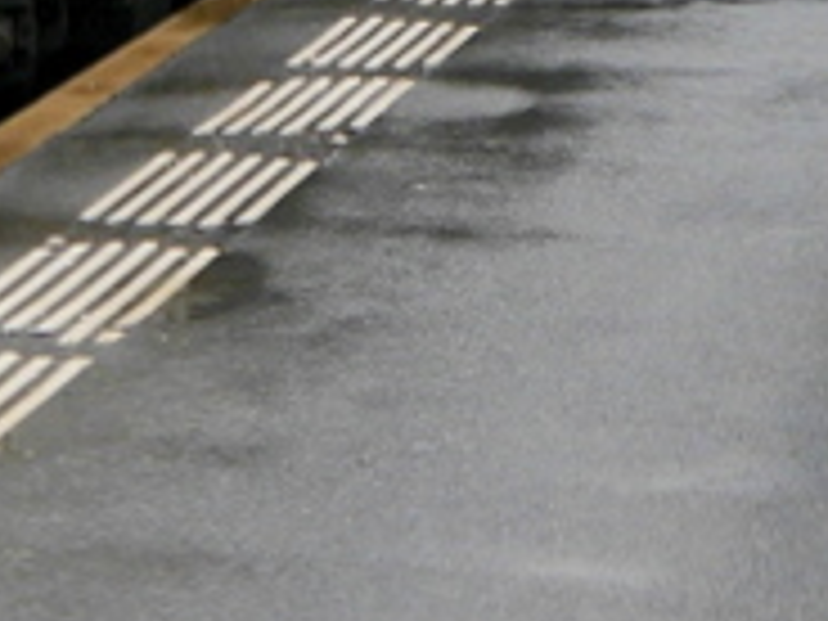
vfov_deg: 6.3
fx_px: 5430
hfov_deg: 8.6
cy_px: -700
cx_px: -202
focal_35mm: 227
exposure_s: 1/160
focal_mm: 19
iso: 160
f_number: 5
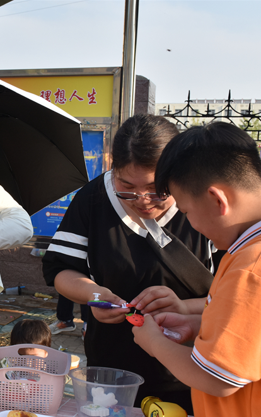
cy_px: 209
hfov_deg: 20.7
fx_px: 683
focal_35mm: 60
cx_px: -17
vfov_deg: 34.0
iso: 280
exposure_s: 1/500
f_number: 8
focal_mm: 26
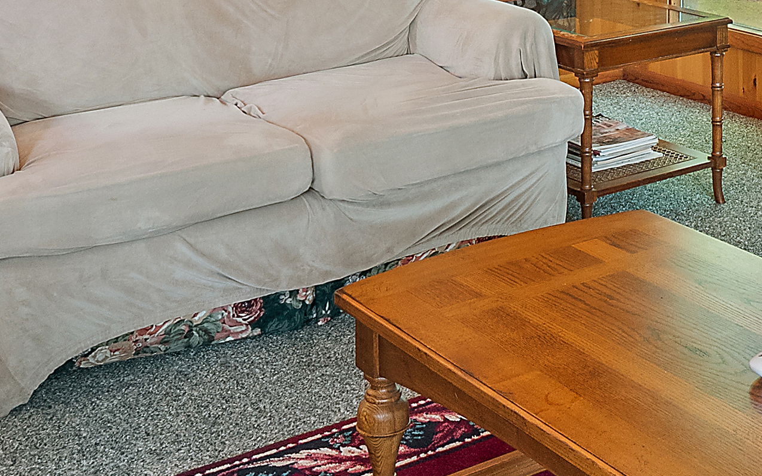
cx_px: 718
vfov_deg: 17.1
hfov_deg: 28.4
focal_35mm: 69
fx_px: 1433
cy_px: -225
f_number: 5.6
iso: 400
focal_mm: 8
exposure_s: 1/2.5
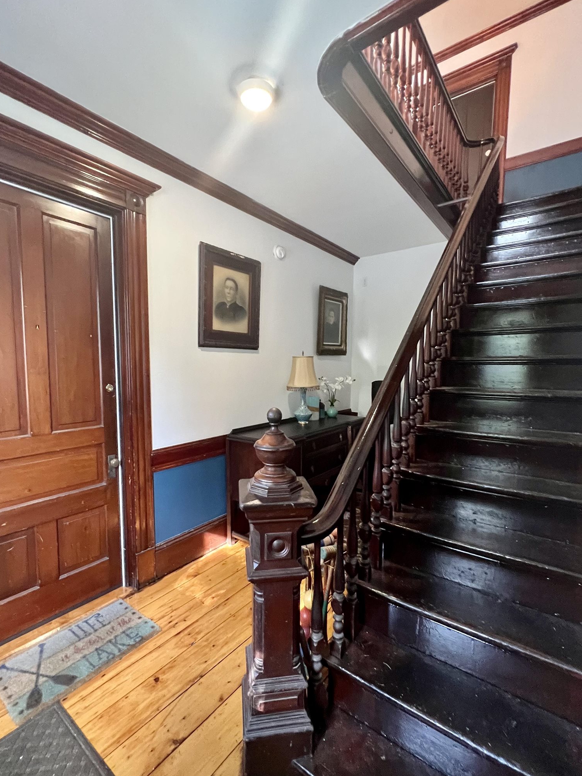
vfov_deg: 98.2
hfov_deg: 81.7
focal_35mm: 15
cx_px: 284
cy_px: 396
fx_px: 336
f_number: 1.8
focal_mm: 1.57
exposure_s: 1/60
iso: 640
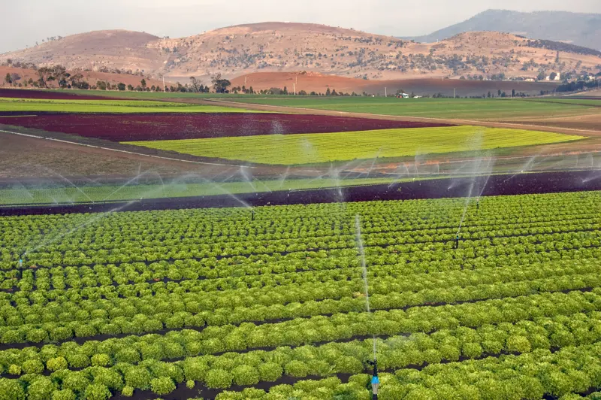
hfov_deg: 33.4
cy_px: 200
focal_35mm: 60
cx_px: 300
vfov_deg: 22.6
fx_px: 1001
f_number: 8
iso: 200
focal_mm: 40
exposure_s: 1/250
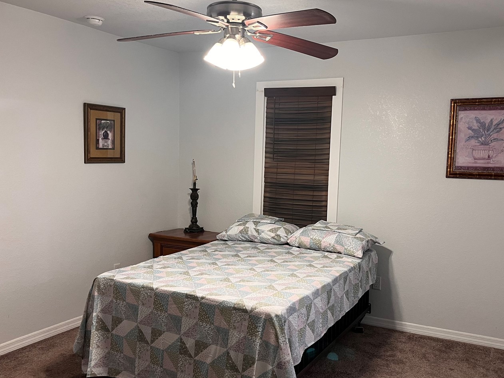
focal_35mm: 33
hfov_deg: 55.3
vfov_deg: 42.9
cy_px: 207
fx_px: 480
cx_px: 275
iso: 160
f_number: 1.6
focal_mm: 5.1
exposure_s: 1/60
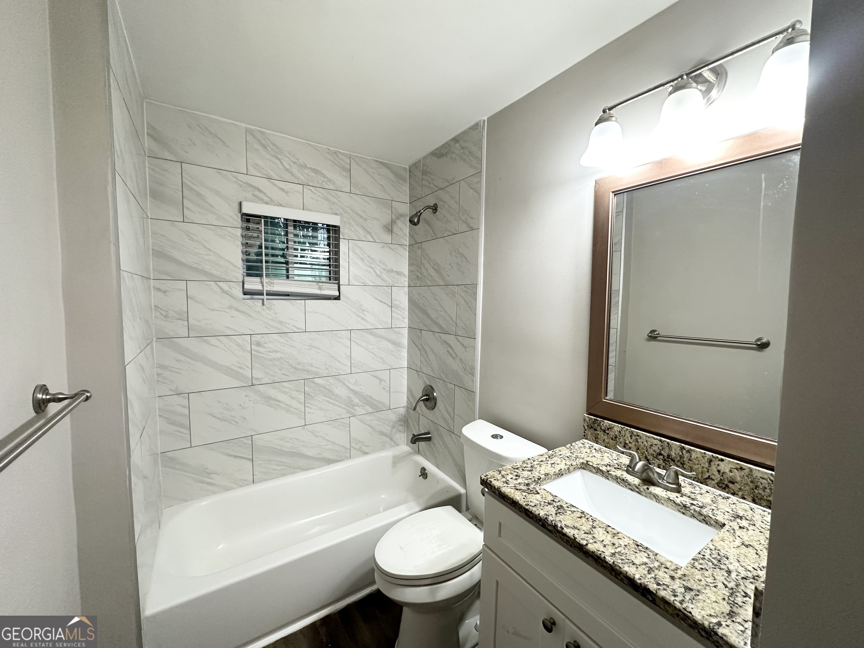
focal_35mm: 14
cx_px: 432
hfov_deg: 102.1
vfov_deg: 85.7
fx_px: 349
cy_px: 324
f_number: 2.2
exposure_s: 1/120
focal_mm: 2.22
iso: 200
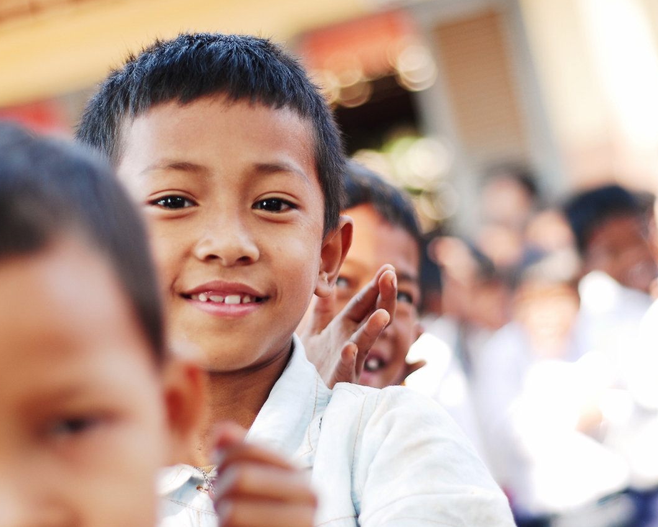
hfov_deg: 22.5
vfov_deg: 18.1
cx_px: 318
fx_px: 1655
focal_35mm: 85
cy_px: 264
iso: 250
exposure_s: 1/320
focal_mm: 50
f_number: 2.2
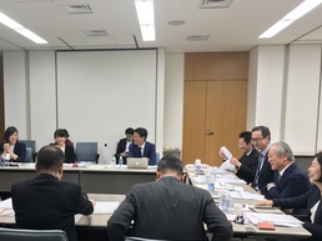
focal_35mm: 38
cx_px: 112
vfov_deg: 37.4
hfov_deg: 48.3
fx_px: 353
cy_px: 155
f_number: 1.8
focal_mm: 3.99
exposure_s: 1/50
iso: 25
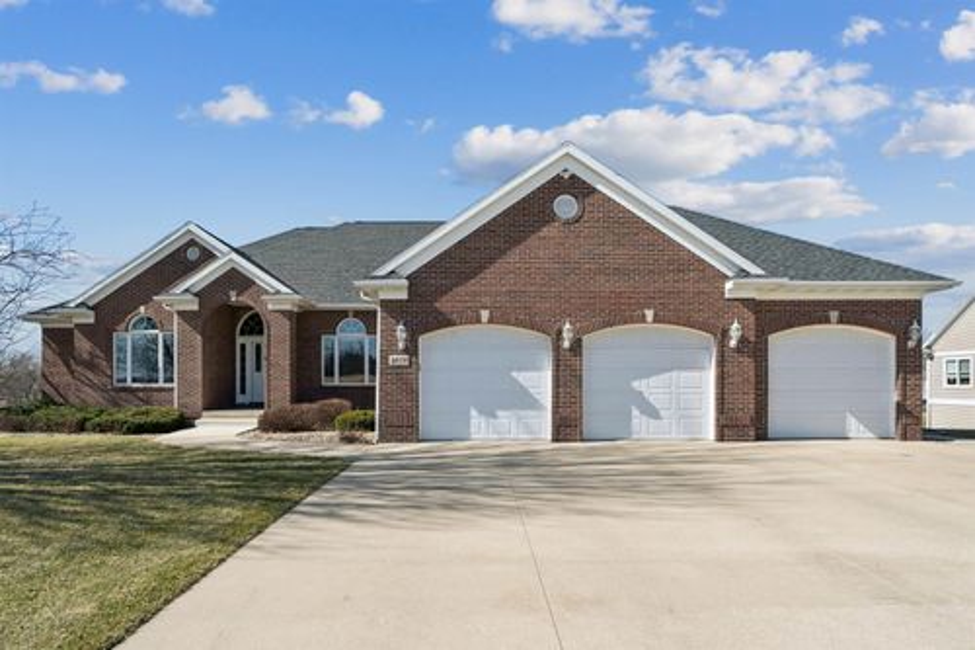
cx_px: 488
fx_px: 460
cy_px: 325
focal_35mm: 17
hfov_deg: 93.3
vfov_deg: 70.4
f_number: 9
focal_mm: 17
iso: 400
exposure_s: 1/1000
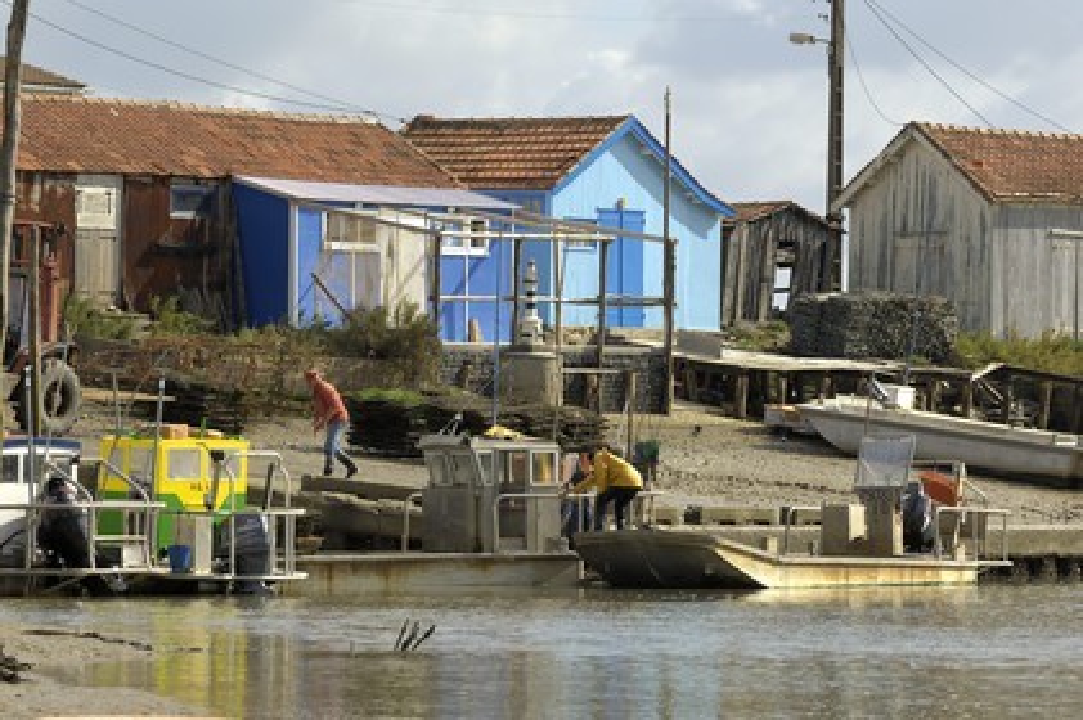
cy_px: 360
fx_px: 6989
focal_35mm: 232
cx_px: 542
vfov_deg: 5.9
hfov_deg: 8.9
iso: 100
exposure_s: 1/400
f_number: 5.6
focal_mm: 155
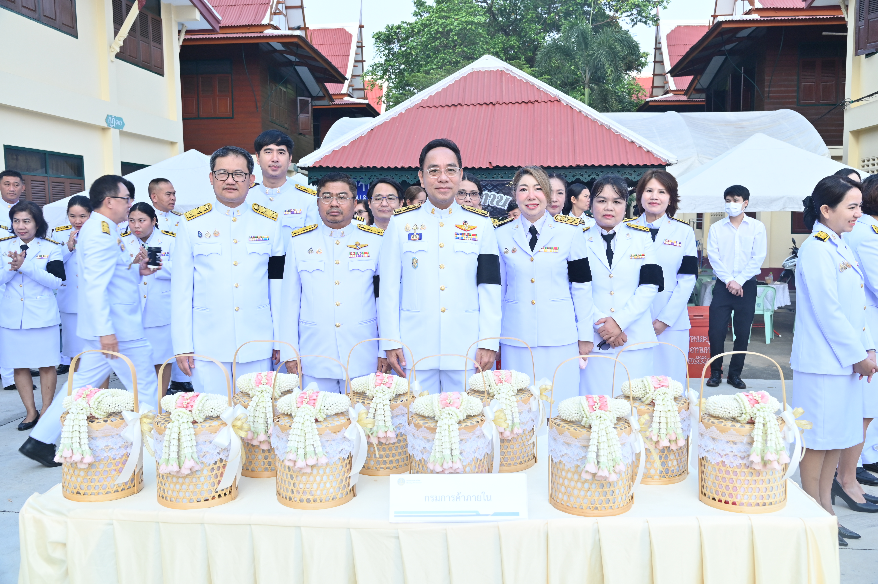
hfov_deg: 60.3
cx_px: 439
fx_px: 756
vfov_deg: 42.3
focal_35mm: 31
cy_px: 292
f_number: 8
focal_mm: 31
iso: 500
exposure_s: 1/160
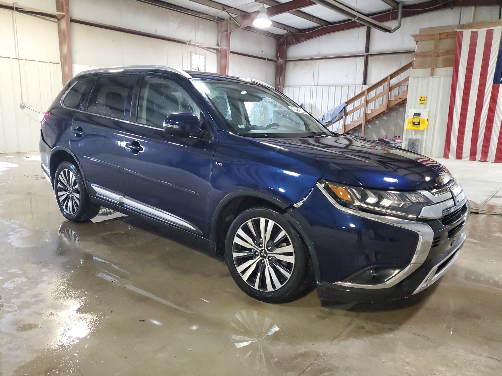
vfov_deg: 53.1
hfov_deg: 67.3
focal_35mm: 26
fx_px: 377
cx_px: 251
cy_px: 188
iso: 321
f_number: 1.5
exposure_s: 1/40
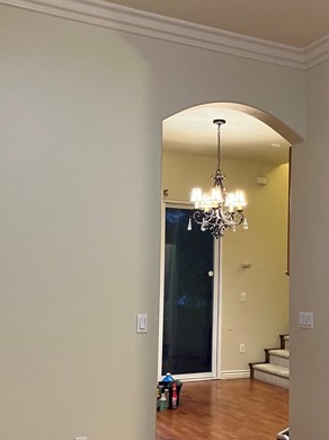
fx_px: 584
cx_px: 212
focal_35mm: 46
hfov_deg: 31.3
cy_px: 253
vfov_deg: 41.2
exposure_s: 1/40
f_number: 1.8
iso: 320
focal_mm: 3.99
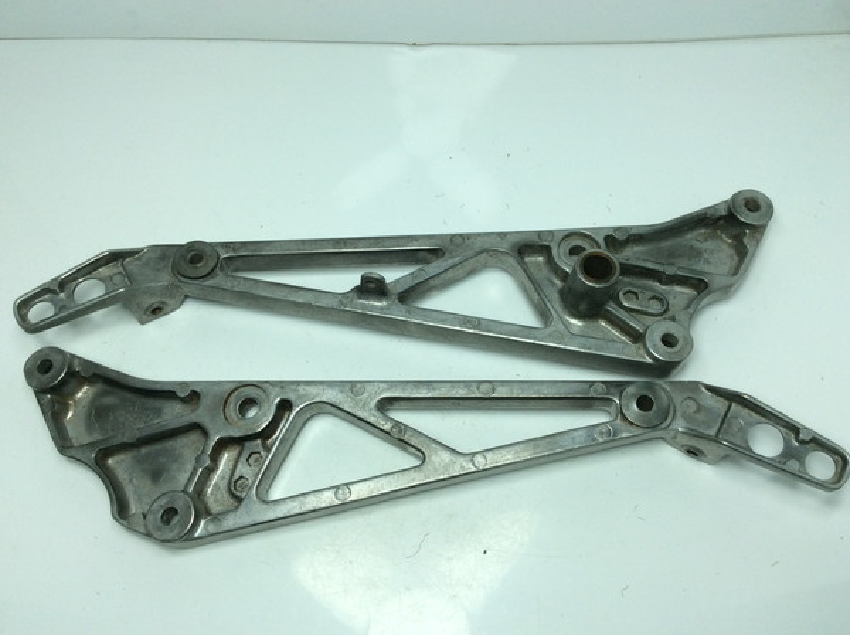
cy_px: 318
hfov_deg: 56.9
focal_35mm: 32
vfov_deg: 44.0
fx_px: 785
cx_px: 425
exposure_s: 1/489
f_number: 2.4
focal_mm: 3.3
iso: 32
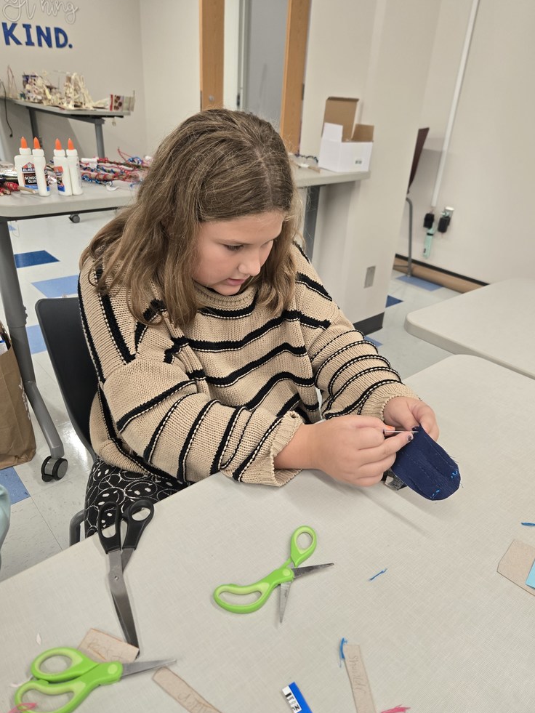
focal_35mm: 24
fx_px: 494
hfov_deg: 56.8
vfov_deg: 71.6
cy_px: 355
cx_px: 268
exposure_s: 1/120
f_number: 1.8
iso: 160
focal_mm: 5.4
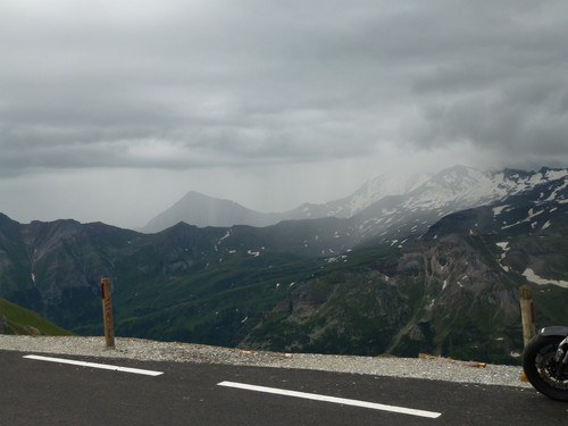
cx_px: 284
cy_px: 213
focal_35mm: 39
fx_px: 640
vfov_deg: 36.8
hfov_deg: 47.9
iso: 100
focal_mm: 6.8
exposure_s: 1/400
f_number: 3.8
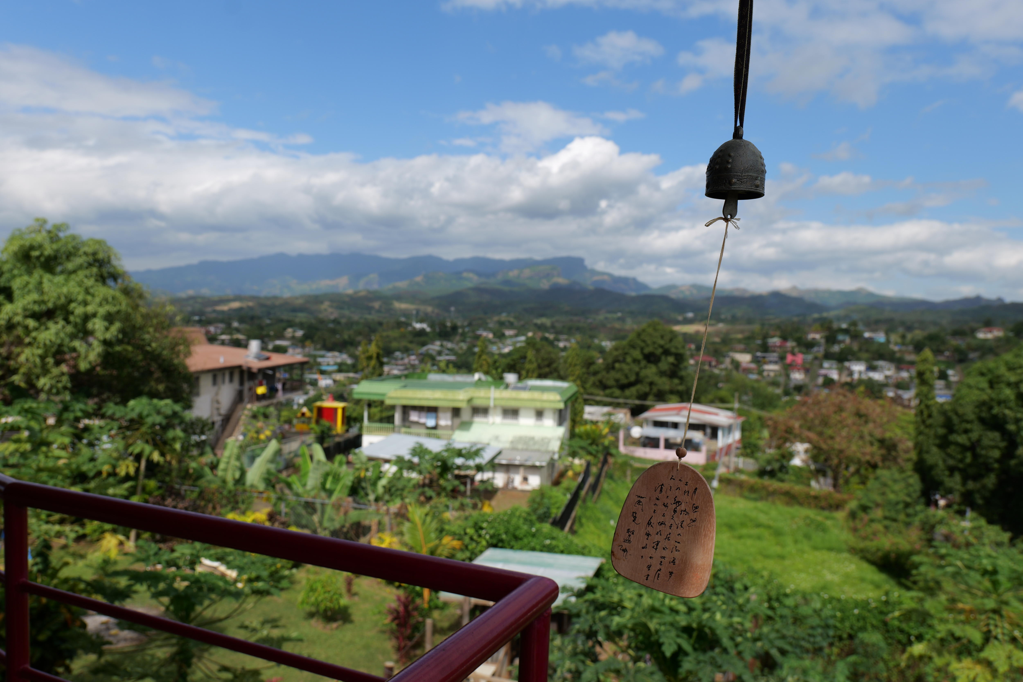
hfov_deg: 69.4
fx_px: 739
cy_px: 341
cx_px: 512
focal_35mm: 26
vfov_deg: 49.6
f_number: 7.1
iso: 100
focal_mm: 26
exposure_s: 1/400
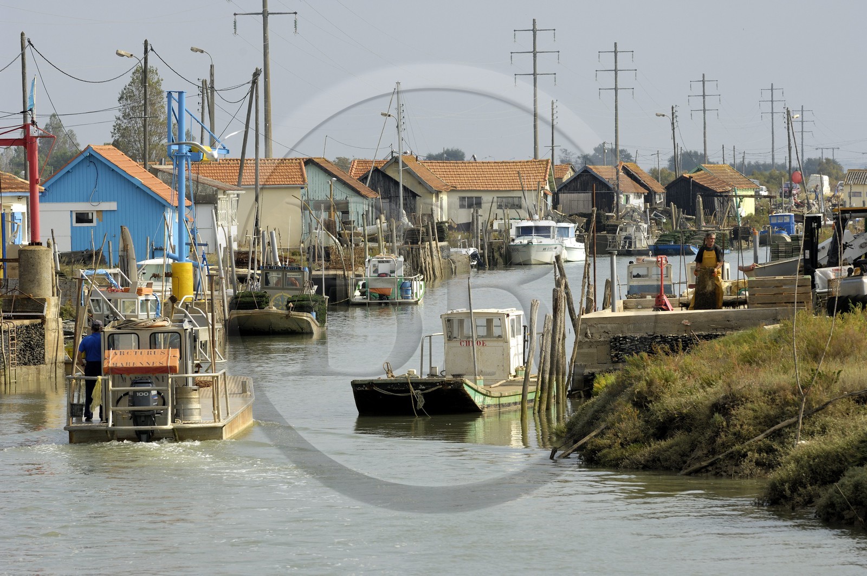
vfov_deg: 5.7
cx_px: 434
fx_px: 5772
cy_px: 288
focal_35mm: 240
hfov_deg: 8.6
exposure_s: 1/160
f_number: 8.5
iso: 100
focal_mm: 160
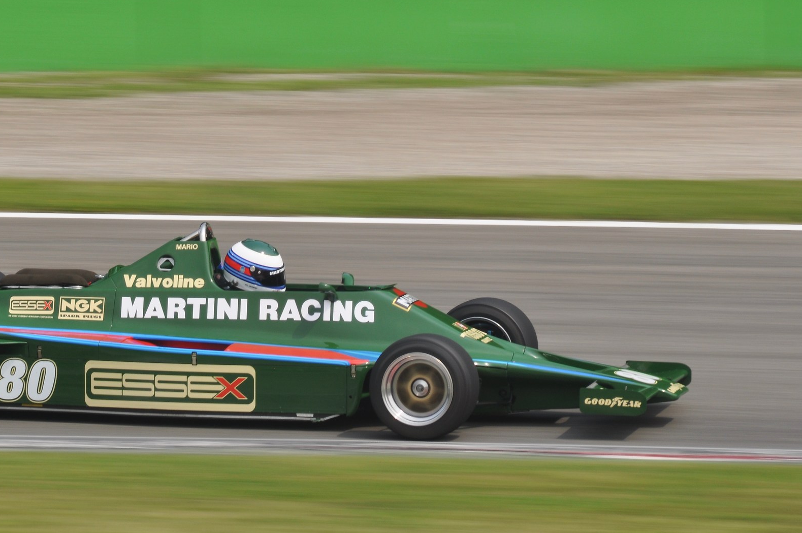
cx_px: 222
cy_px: 204
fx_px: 15220
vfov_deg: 2.0
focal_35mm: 684
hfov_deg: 3.0
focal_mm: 300
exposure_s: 1/125
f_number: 14
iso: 200
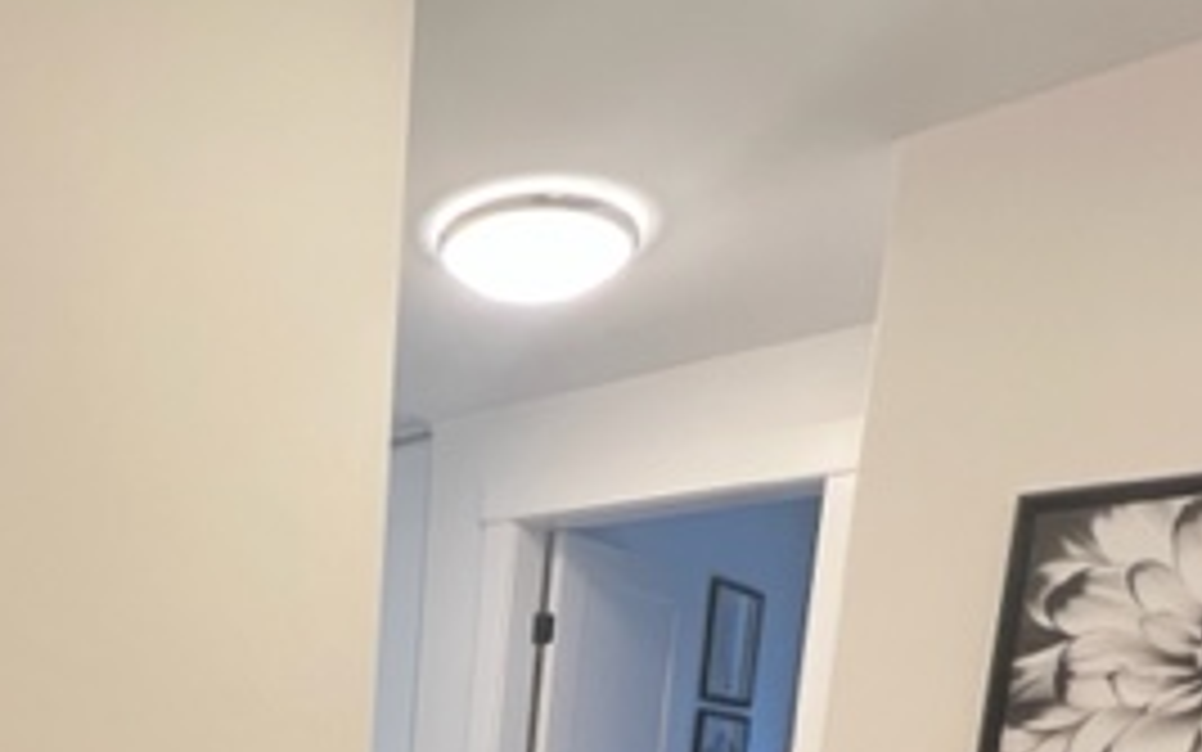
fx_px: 1081
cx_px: 279
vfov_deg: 29.8
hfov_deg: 55.0
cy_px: 1000
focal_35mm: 33
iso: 160
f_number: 1.8
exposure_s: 1/60
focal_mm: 1.57
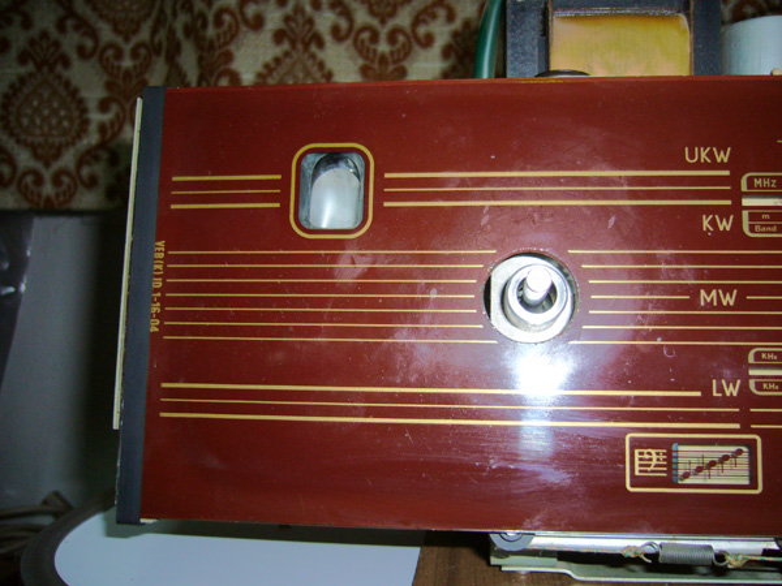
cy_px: 293
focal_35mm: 35
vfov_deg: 40.7
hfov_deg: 52.6
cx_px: 391
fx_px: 791
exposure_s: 1/30
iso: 100
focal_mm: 5.8
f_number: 2.8
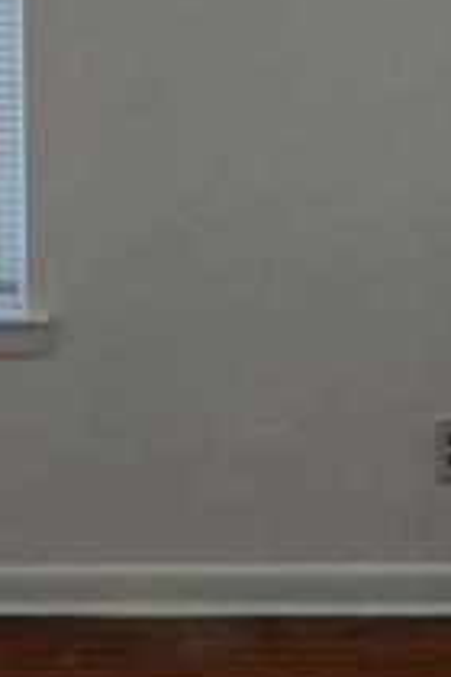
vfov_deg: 20.4
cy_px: 155
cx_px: -55
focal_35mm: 99
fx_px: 1860
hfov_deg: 13.5
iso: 64
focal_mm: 3.98
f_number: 1.8
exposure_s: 1/60
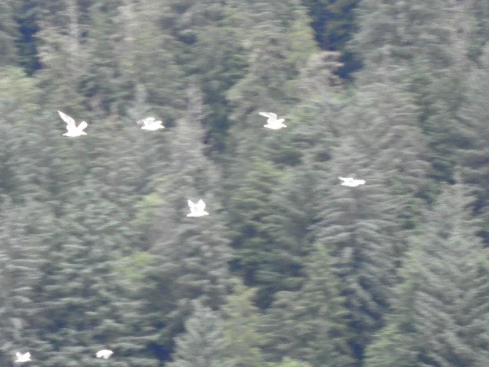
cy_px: 236
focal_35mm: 501
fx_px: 7079
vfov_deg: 3.0
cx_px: 227
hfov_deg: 4.0
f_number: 5.5
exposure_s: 1/125
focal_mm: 53.7
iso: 400
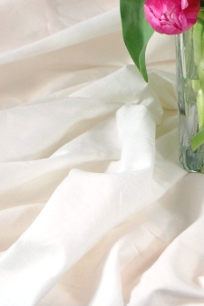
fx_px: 1625
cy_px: -71
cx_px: 298
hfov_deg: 7.1
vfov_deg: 10.6
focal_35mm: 191
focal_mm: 42
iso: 400
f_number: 5.3
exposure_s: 1/80
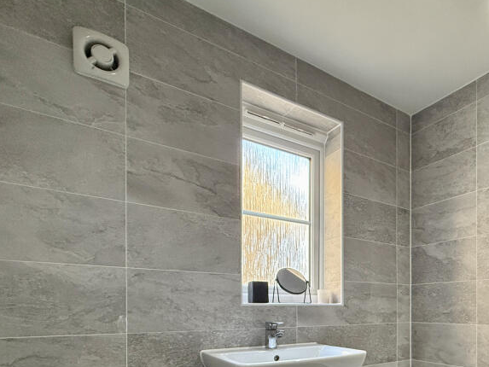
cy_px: 316
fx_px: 353
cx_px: 381
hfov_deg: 64.1
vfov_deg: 50.0
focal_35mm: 25
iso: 320
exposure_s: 1/99
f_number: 2.2
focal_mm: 2.22
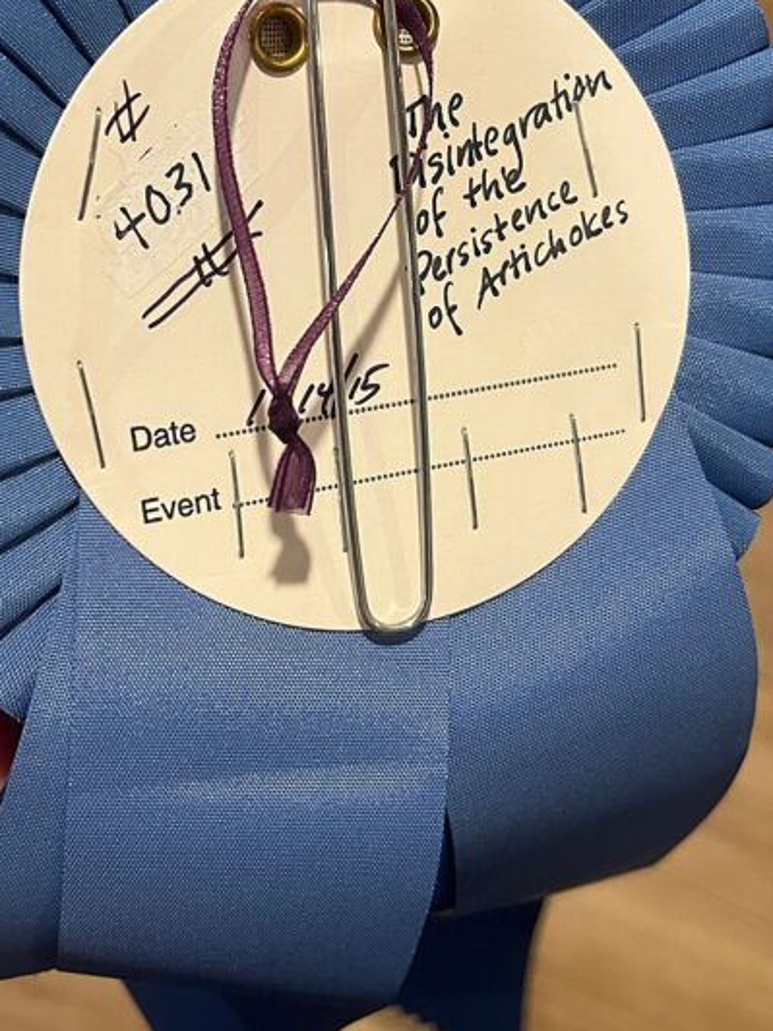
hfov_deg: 32.9
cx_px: 383
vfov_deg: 41.9
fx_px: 1310
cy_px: 277
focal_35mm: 44
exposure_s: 1/60
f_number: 1.6
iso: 200
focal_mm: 5.1
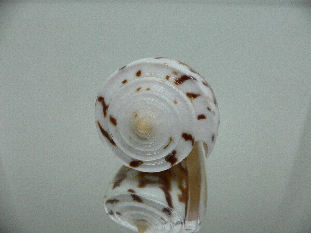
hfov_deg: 52.6
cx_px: 156
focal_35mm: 35
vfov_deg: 40.7
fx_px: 314
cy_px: 116
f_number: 2.8
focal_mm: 4.6
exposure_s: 1/60
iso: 200
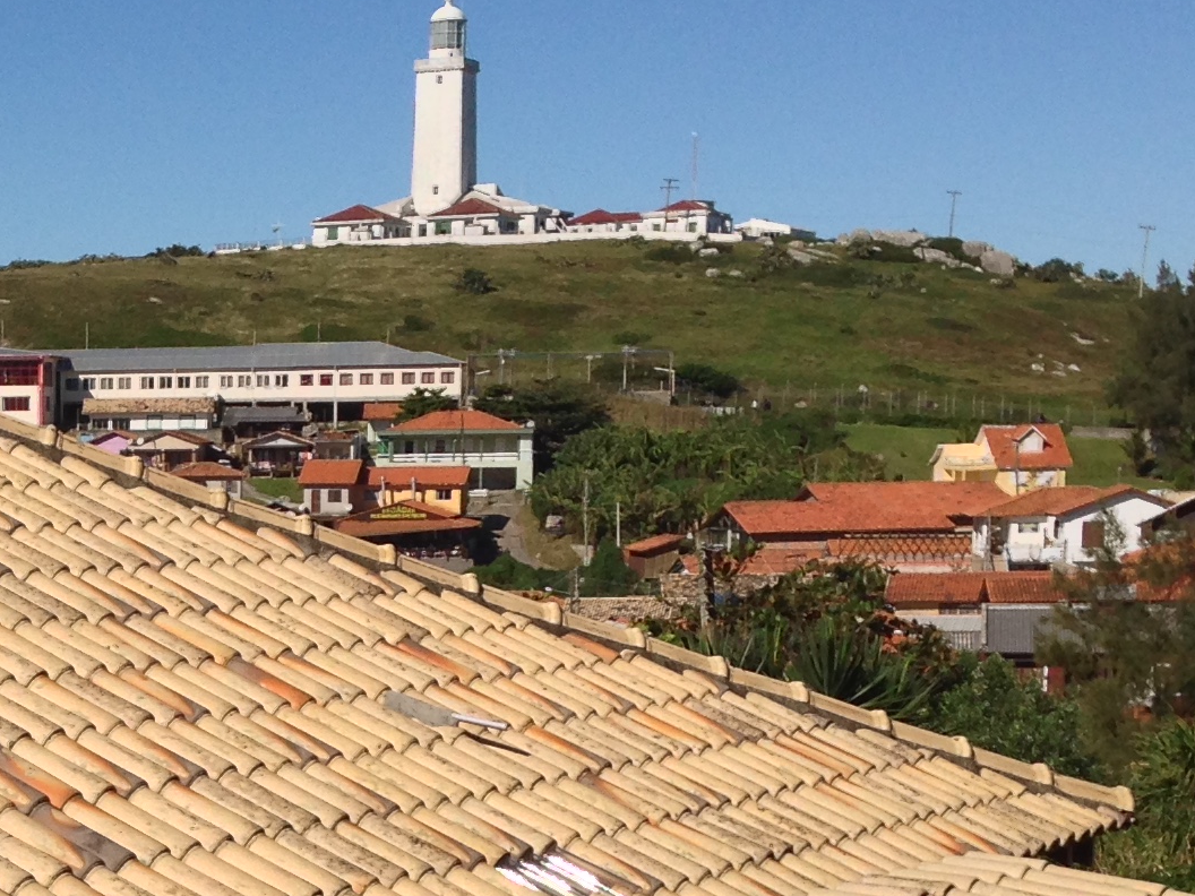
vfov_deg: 14.2
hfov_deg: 18.3
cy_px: 938
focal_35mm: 102
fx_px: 3521
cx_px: -240
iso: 50
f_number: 2.4
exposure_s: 1/2710
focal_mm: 4.12
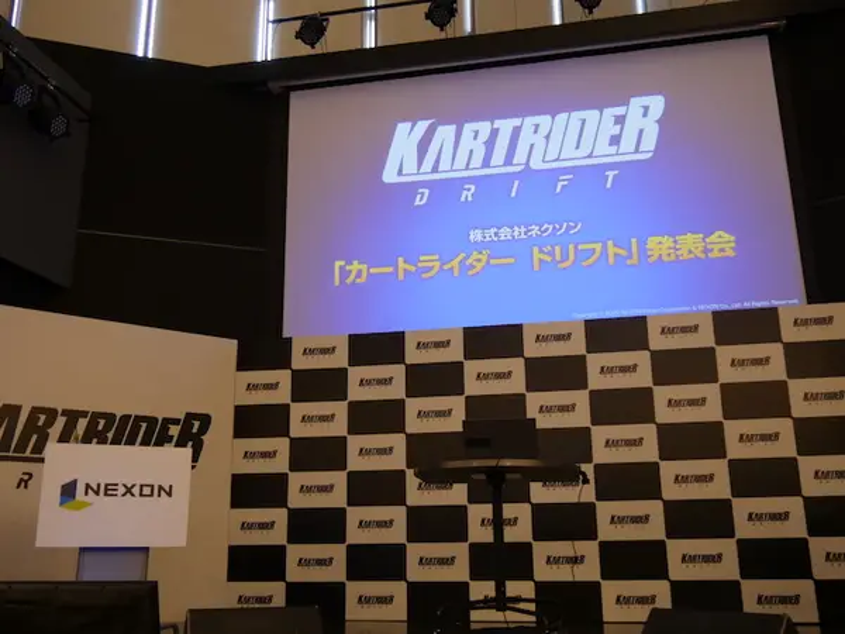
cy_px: 317
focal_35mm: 34
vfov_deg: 41.8
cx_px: 422
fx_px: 830
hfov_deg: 54.0
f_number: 3.7
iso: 800
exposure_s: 1/60
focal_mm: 17
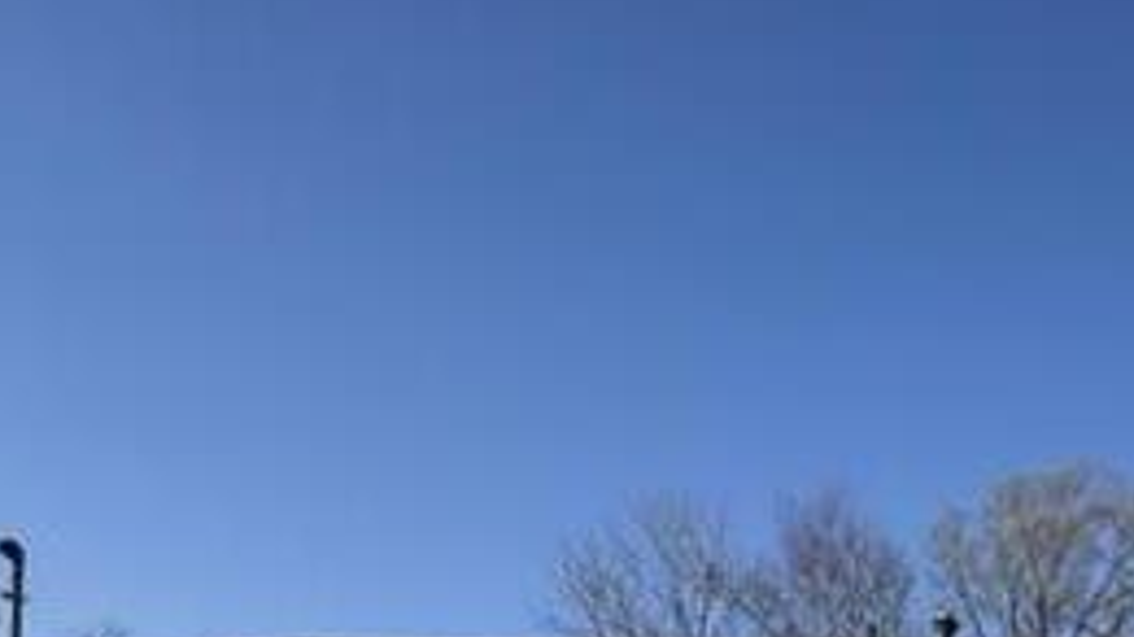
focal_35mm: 47
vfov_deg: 21.7
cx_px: 1217
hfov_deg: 37.4
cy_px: 925
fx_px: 1413
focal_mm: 2.22
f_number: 2.2
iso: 20
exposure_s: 1/864
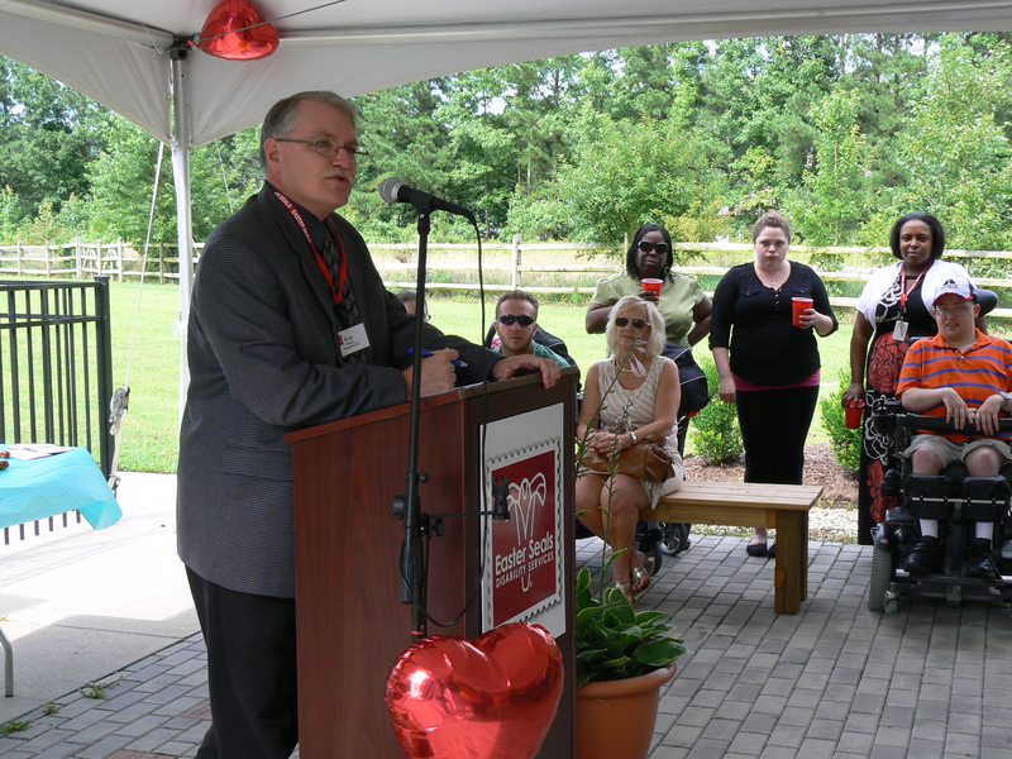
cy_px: 380
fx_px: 1491
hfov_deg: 37.5
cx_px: 506
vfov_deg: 28.6
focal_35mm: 51
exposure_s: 1/80
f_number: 4
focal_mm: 8.6
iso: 80
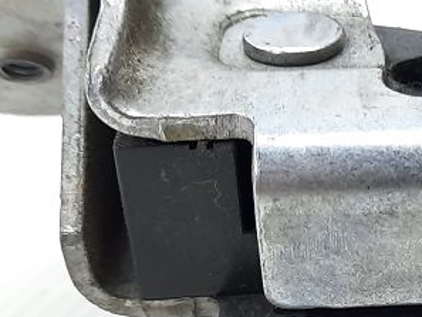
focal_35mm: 101
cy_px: 264
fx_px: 1232
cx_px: 504
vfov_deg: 14.6
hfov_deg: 18.4
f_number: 2
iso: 160
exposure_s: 1/50
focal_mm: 4.6
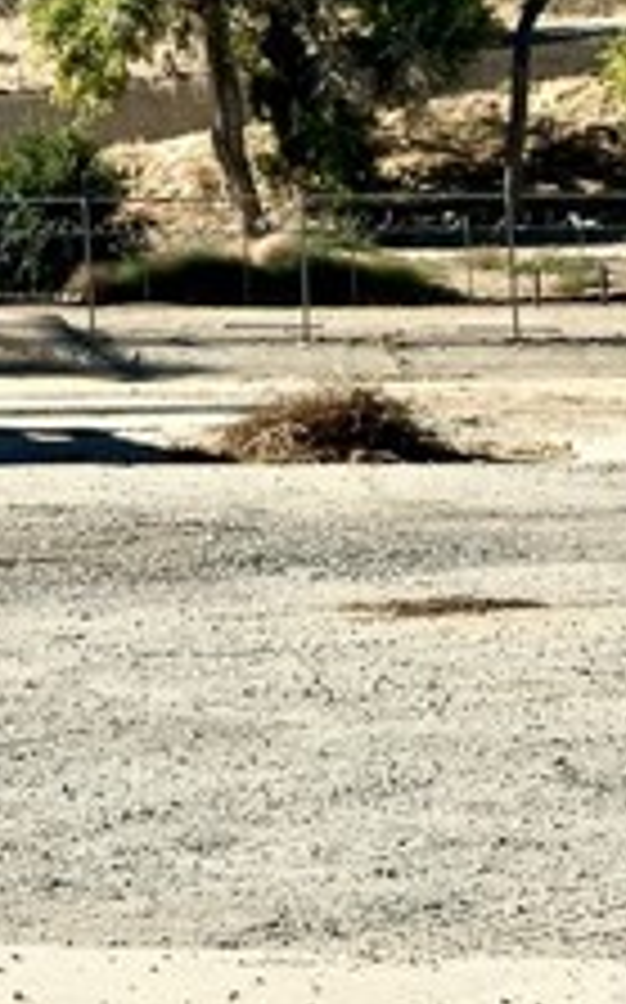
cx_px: -667
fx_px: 3993
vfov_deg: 14.2
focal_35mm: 146
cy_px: 153
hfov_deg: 8.5
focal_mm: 6.86
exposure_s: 1/4367
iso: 64
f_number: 1.78
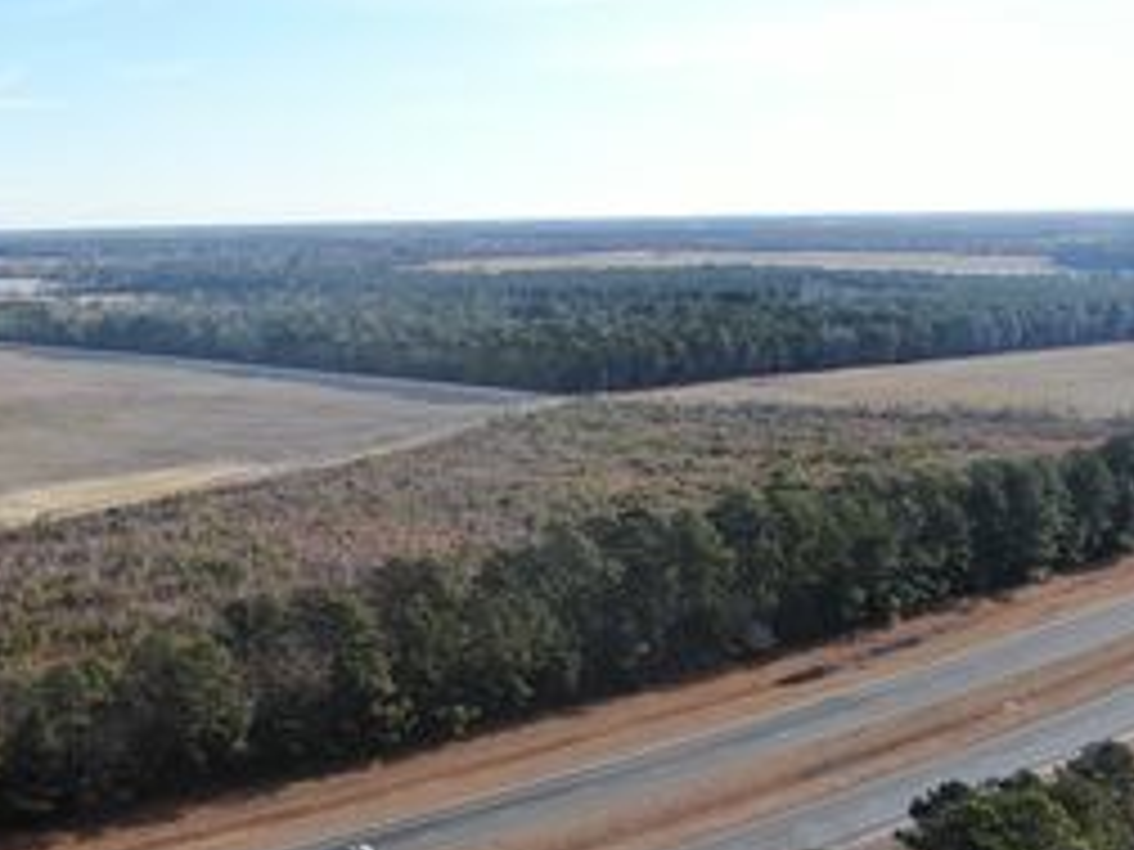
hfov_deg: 43.4
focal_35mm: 41
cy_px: 569
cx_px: 209
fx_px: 1343
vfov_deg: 34.8
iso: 100
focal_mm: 4.39
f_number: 2.8
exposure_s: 1/640
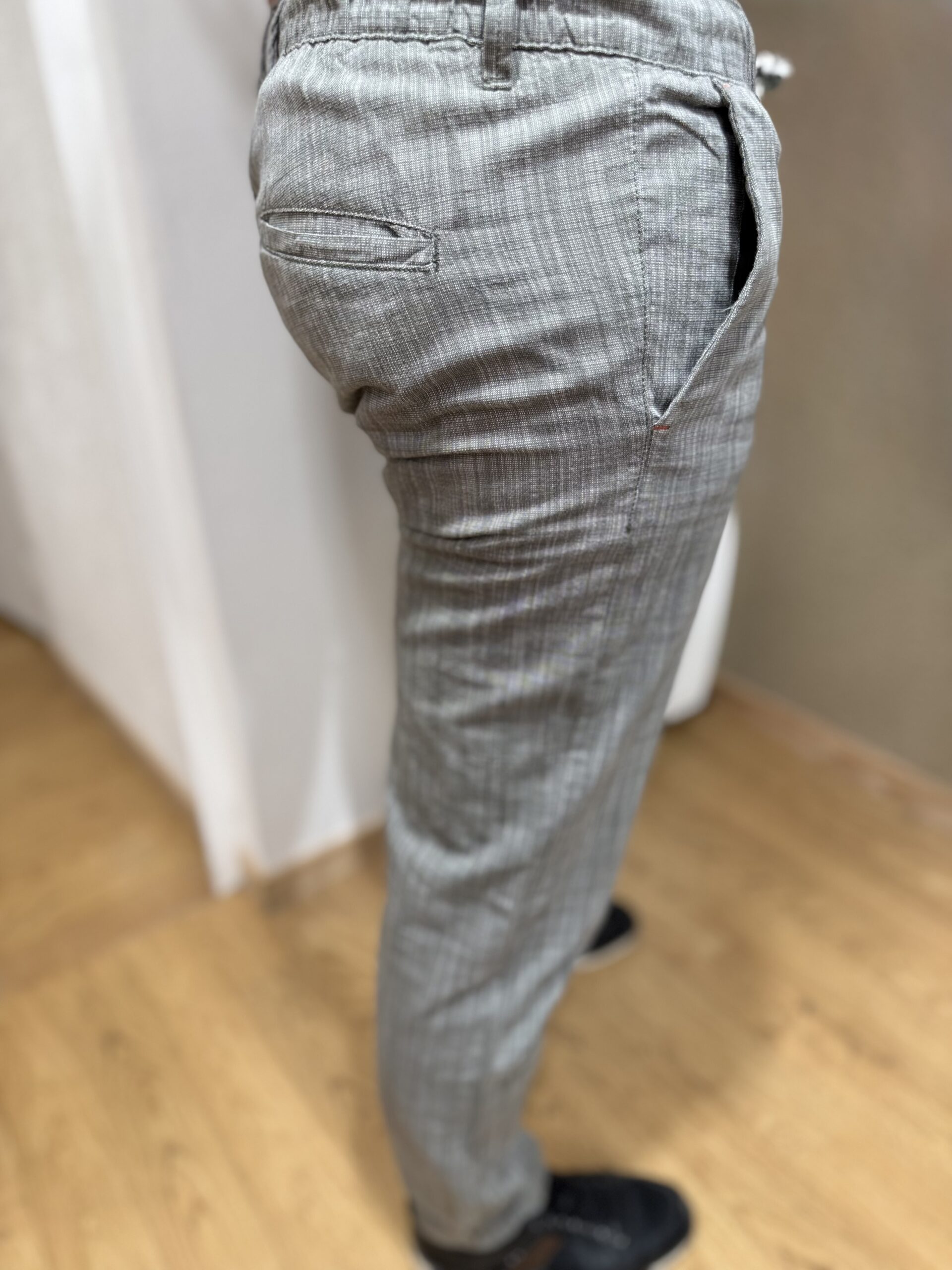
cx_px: 476
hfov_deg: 56.8
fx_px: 880
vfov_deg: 71.6
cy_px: 635
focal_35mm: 24
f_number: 1.78
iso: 100
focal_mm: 6.76
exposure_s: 1/100
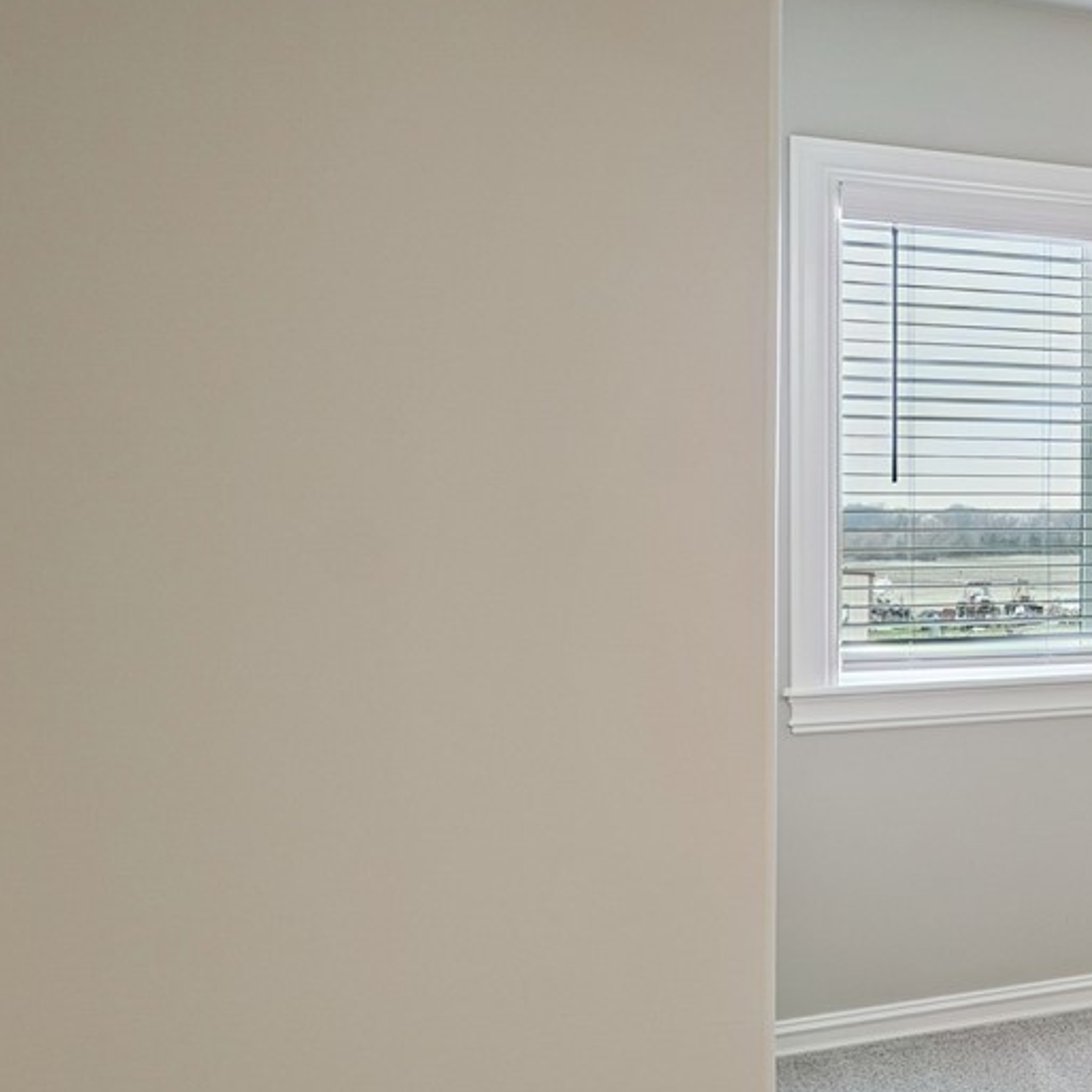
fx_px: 1927
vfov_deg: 31.6
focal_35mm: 54
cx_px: 2061
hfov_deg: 20.2
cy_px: 499
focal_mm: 16
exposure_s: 1/20
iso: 200
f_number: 5.6
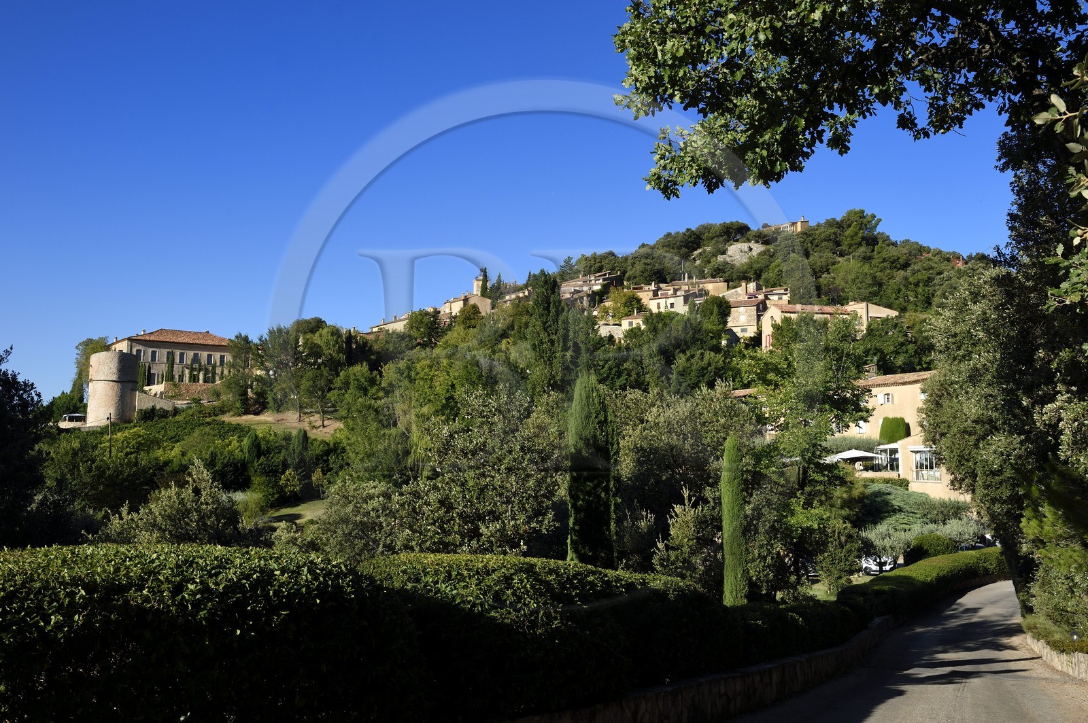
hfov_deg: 58.8
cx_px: 544
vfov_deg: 41.0
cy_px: 362
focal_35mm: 32
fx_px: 966
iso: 200
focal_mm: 32
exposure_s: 1/200
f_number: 14
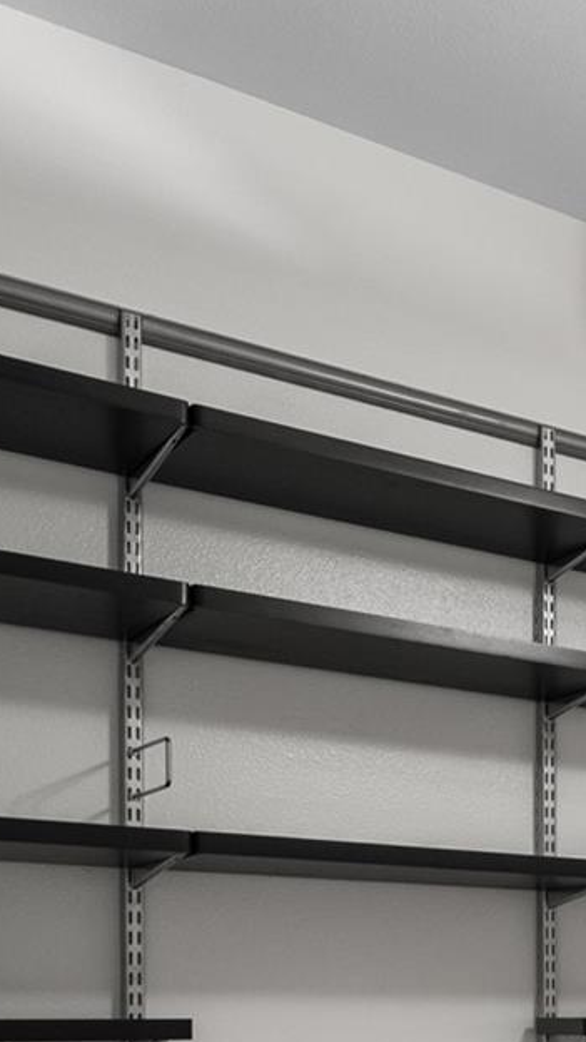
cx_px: 1417
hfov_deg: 14.3
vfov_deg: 34.4
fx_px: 1519
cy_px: 1043
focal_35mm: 55
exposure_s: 1.6
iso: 500
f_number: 9
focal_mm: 16
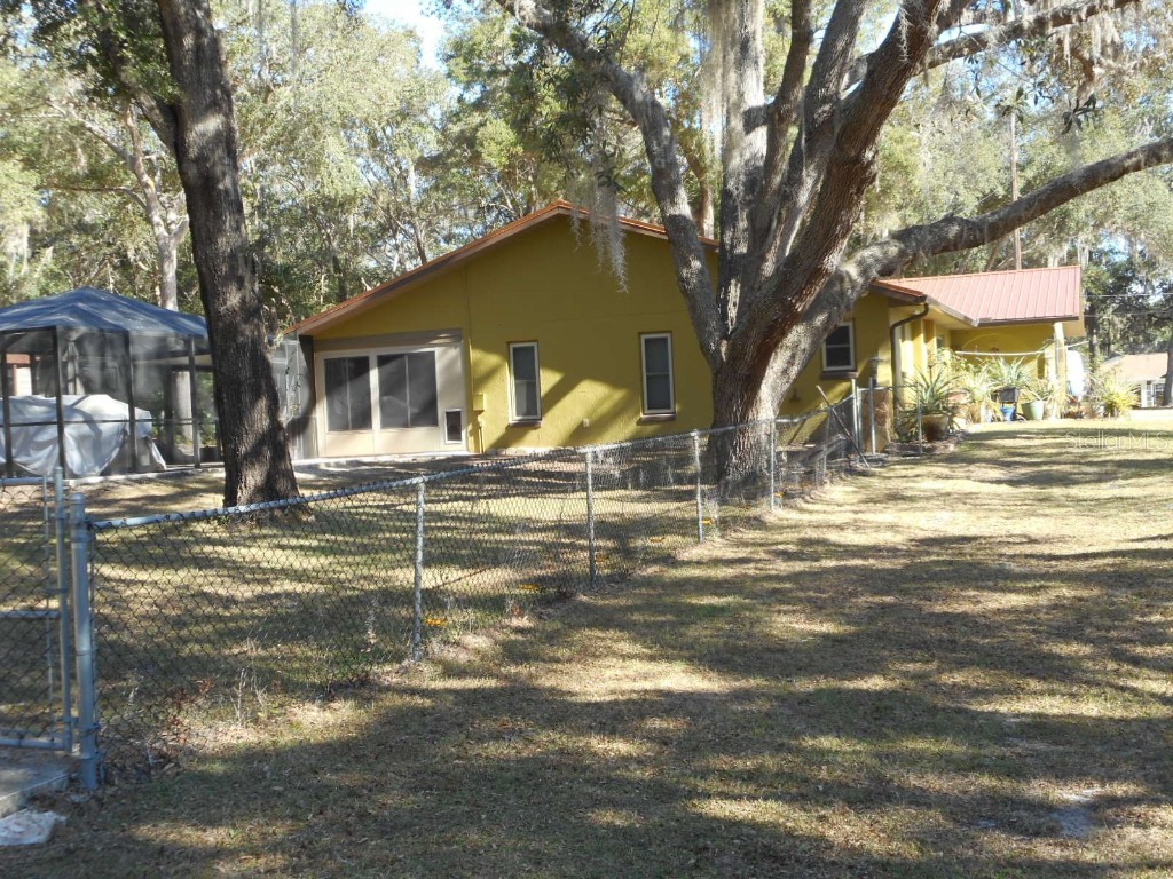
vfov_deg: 32.9
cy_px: 440
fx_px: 1491
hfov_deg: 42.9
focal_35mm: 44
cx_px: 586
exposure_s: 1/60
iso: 80
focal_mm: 7.9
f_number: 4.7
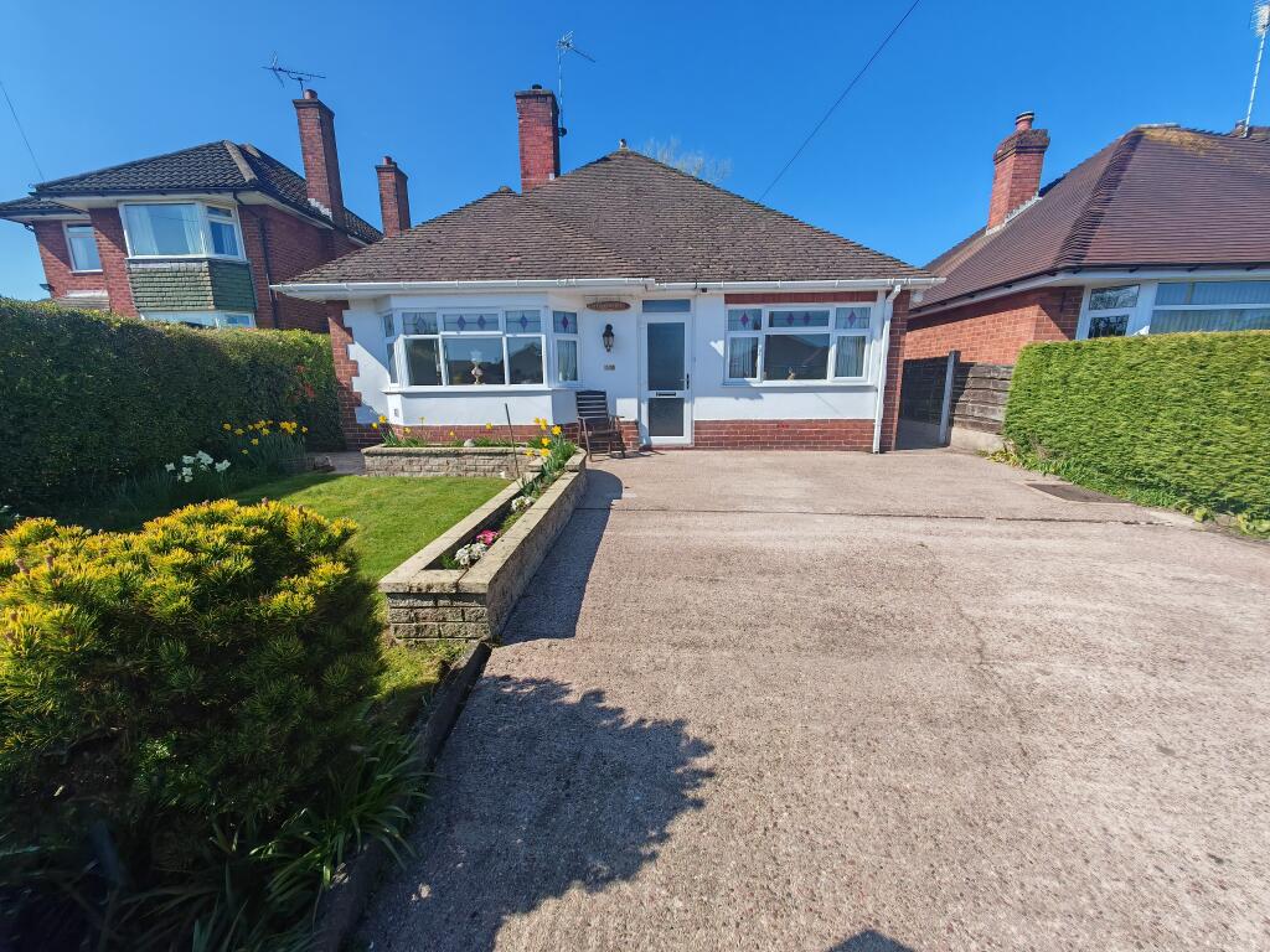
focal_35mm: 13
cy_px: 476
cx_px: 635
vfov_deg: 89.9
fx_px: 477
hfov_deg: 106.2
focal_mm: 1.82
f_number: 2
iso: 50
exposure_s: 1/600
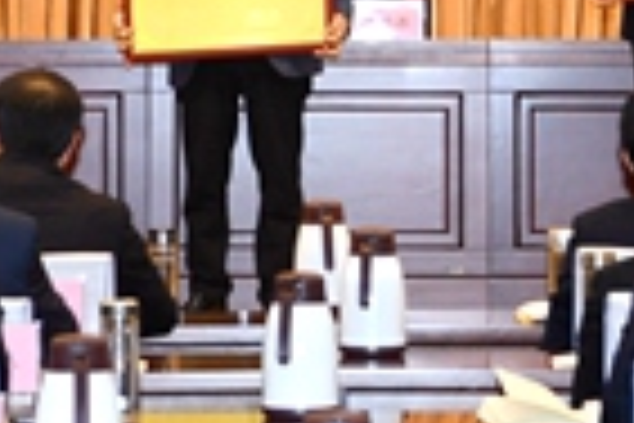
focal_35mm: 347
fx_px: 6111
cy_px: -227
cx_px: 369
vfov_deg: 3.9
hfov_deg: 5.9
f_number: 7.1
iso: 1000
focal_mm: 70
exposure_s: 1/60
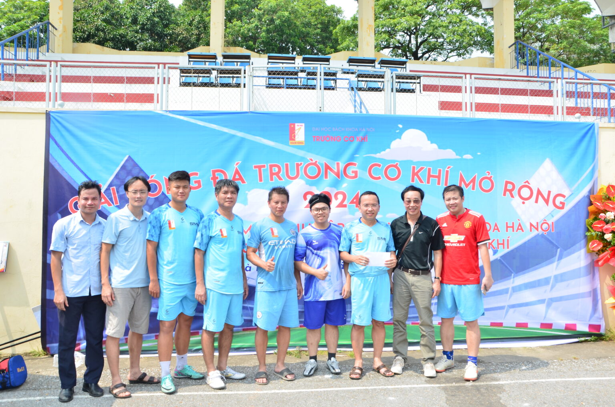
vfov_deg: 41.5
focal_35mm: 32
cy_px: 204
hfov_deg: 59.6
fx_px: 537
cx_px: 308
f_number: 10
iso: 100
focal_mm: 21
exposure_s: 1/80
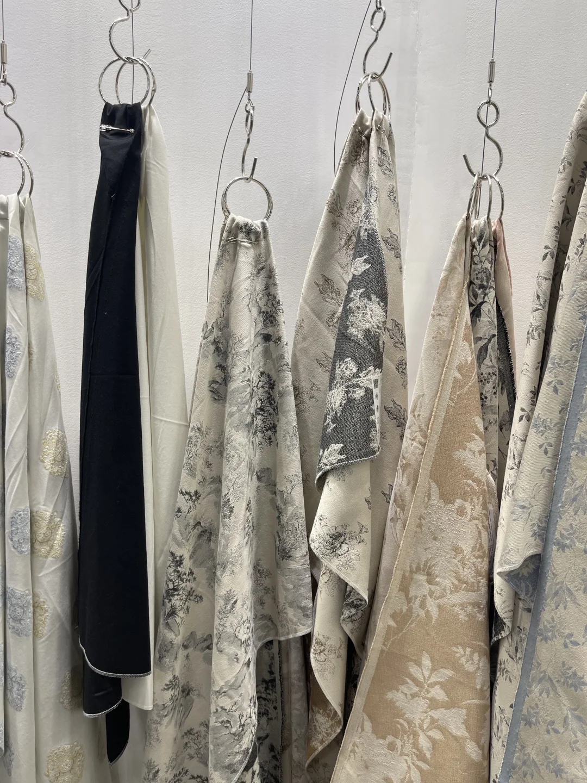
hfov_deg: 54.9
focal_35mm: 25
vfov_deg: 69.4
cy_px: 392
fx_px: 565
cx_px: 294
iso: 50
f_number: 1.6
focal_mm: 5.1
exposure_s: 1/100
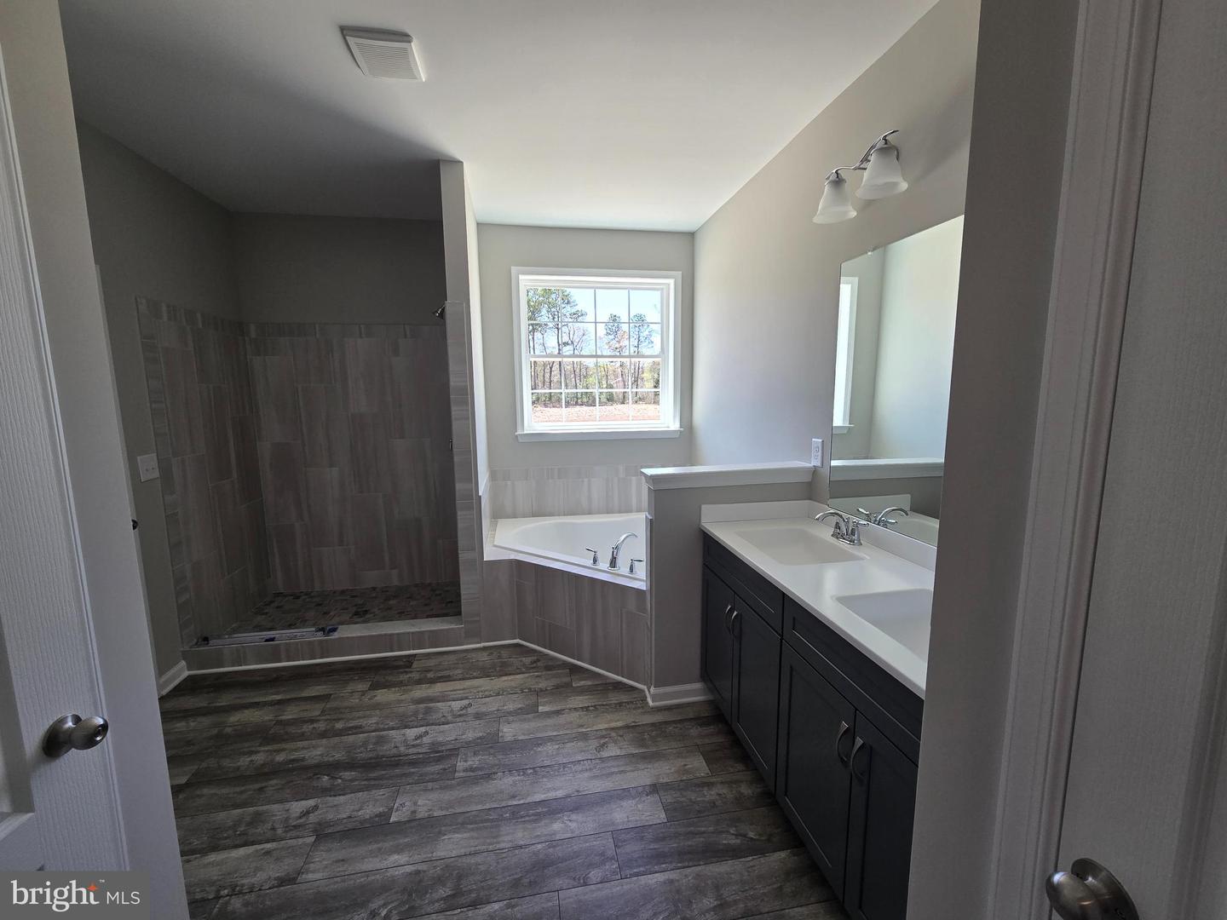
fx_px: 461
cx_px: 614
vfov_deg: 89.9
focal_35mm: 13
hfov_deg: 106.2
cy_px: 460
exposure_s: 1/120
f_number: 2.2
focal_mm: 2.2
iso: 50
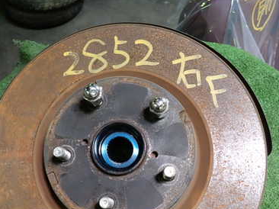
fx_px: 330
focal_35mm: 41
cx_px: 130
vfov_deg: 34.7
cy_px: 145
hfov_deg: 45.8
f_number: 2
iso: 125
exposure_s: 1/60
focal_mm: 4.5
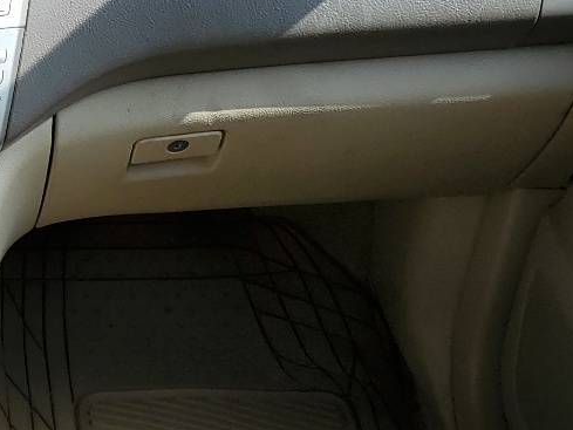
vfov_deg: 17.0
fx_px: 1407
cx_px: -136
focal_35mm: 85
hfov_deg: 21.2
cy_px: 441
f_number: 1.5
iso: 50
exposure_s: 1/1111
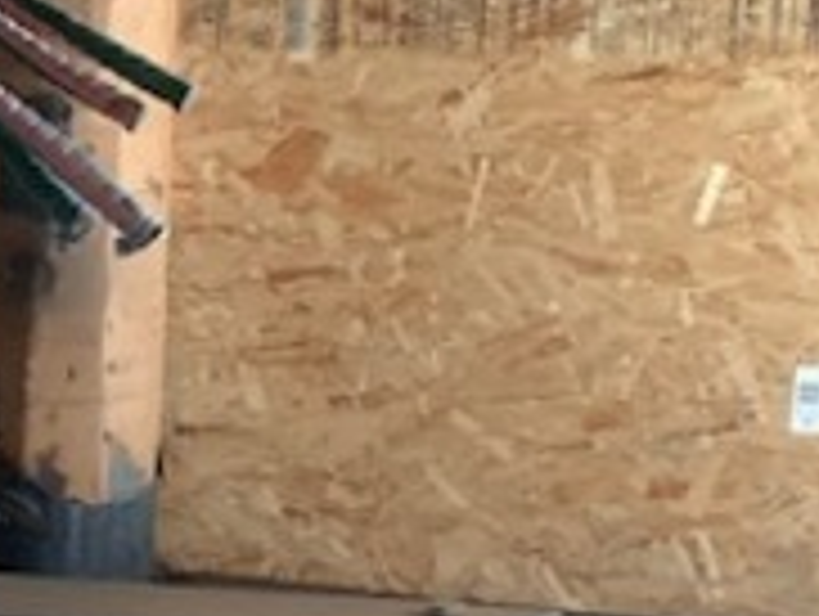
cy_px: 371
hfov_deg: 16.1
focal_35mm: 100
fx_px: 2369
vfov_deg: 14.8
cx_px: -724
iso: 800
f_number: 1.8
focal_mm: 4.25
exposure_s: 1/26
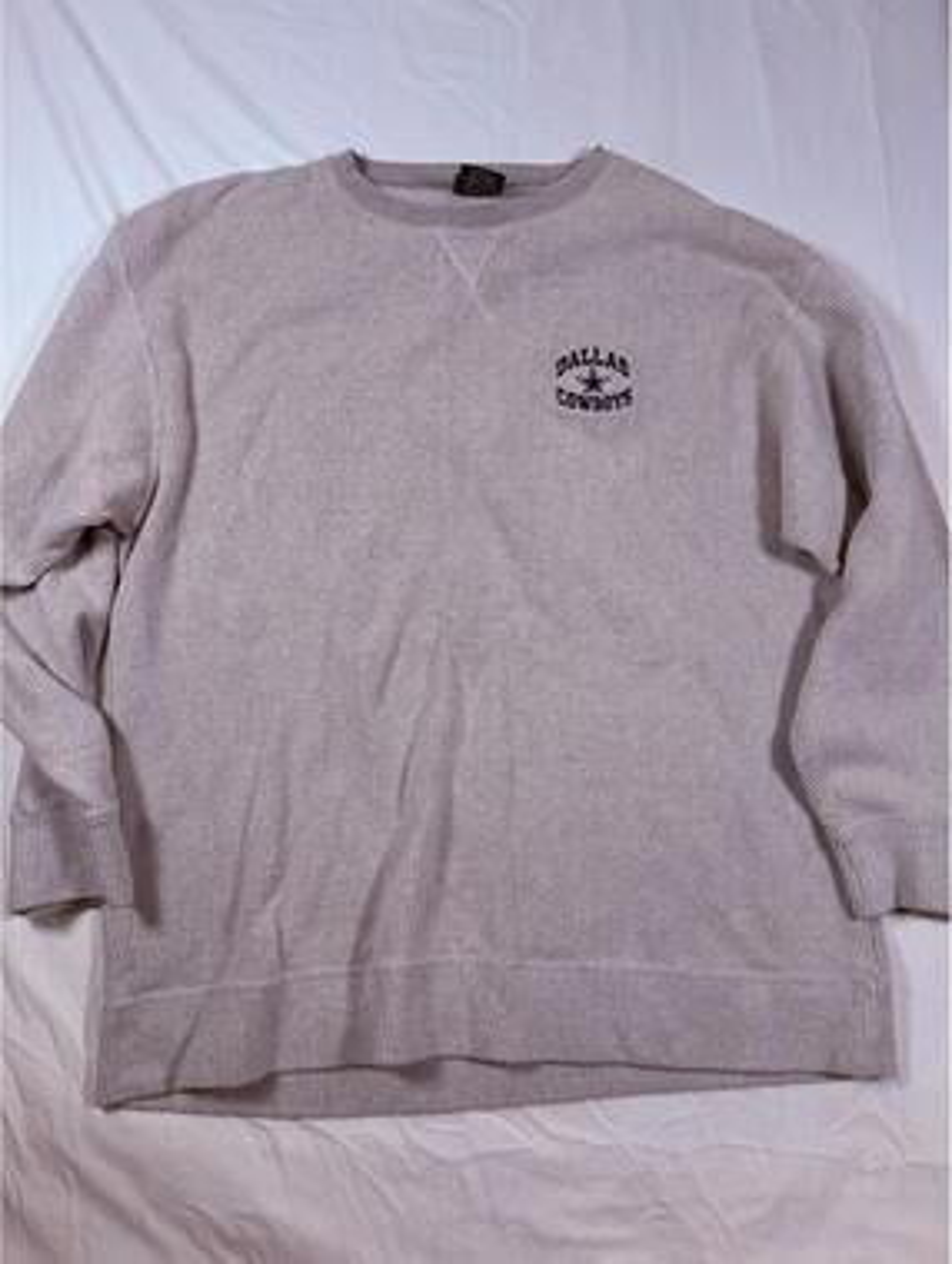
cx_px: 476
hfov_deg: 56.9
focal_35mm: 24
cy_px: 632
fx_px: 878
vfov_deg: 71.5
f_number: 1.78
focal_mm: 6.76
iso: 80
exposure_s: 1/416
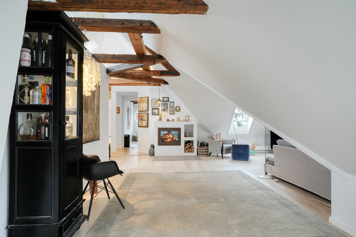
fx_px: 208
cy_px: 123
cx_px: 181
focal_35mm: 21
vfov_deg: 59.5
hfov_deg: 81.2
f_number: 8
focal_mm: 20
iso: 400
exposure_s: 1/2
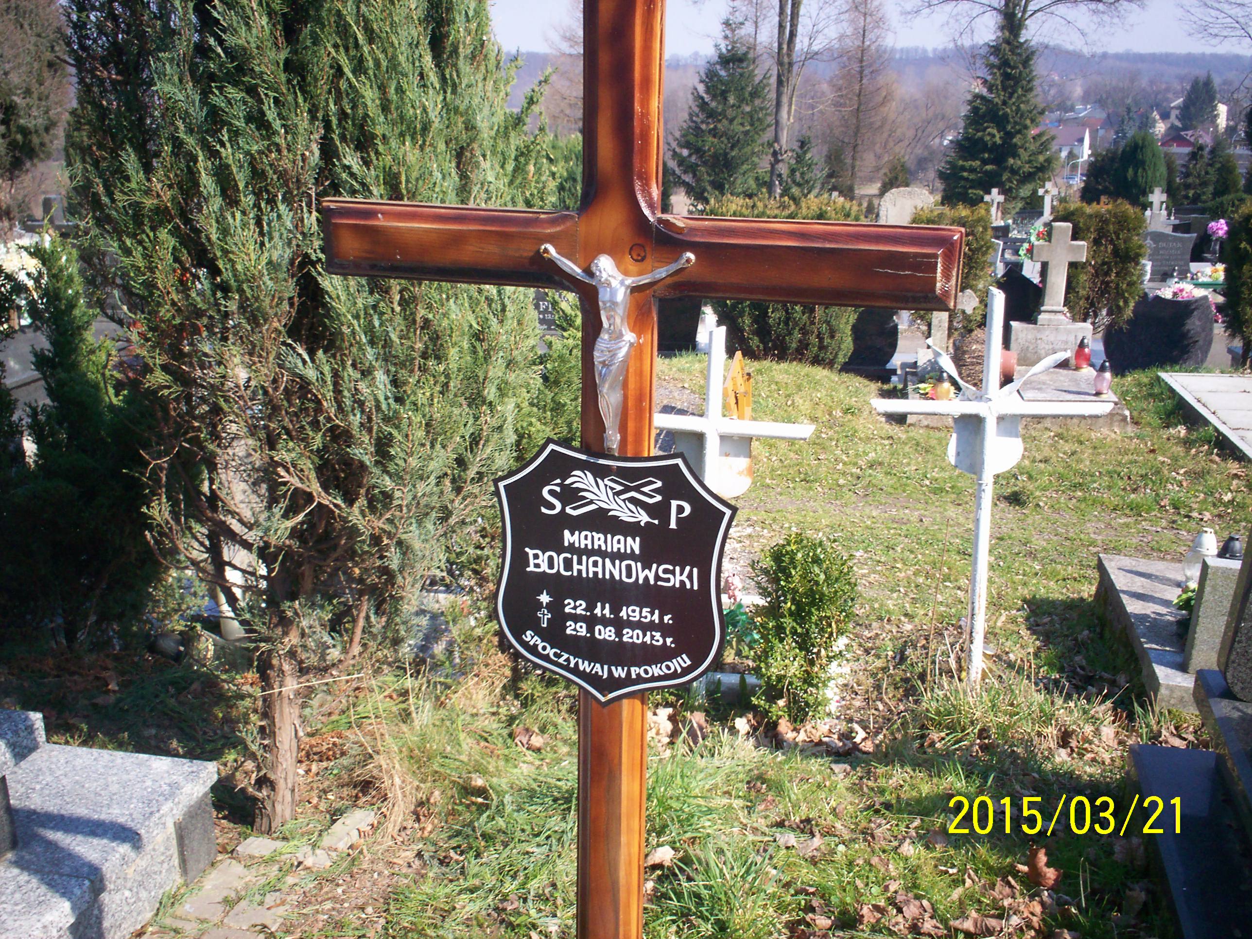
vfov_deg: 39.7
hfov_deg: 51.4
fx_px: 1302
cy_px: 470
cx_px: 626
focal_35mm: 36
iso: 100
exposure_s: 1/224
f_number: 4.5
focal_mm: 6
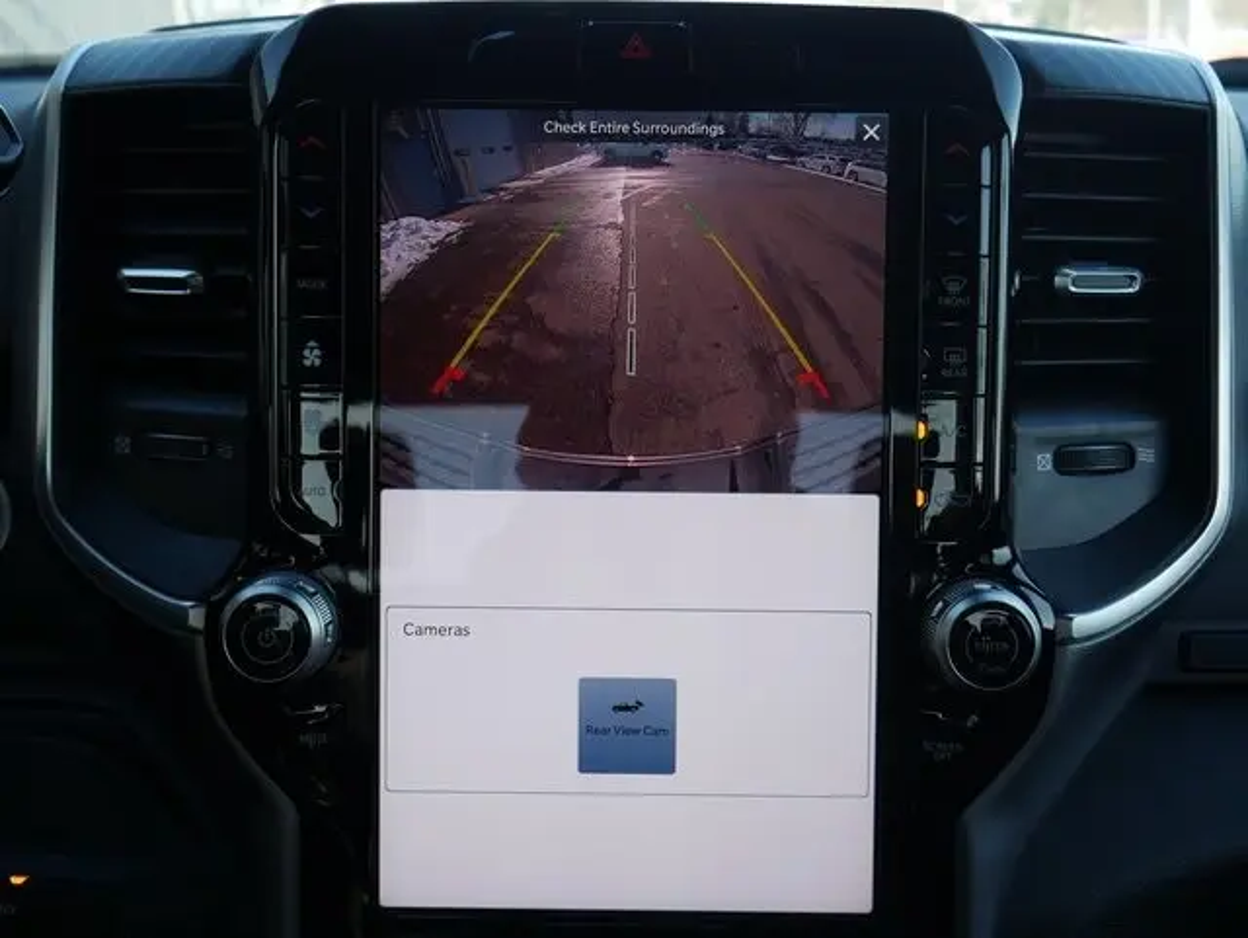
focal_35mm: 38
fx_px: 1371
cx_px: 624
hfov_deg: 48.9
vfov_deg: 37.8
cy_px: 469
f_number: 5
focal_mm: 19
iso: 200
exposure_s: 1/125
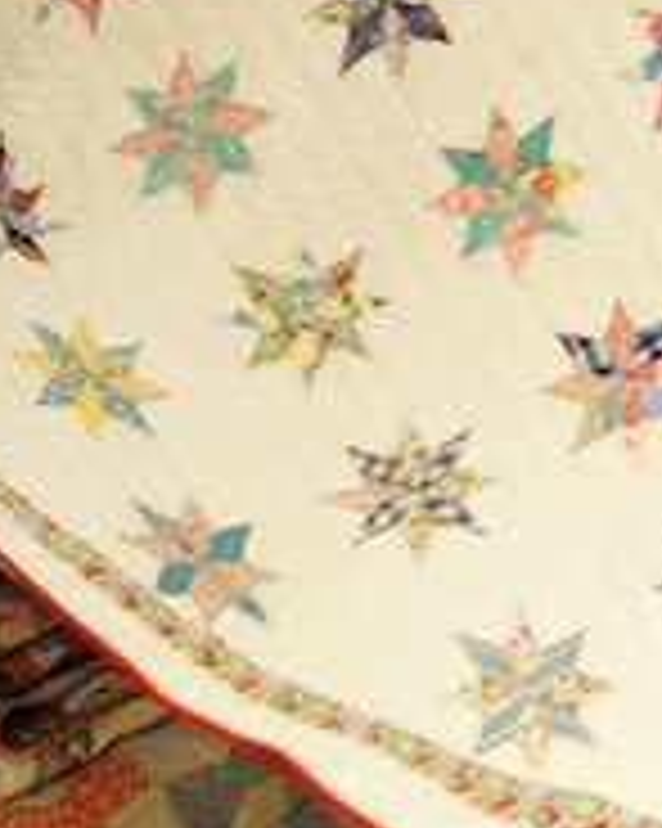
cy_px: -81
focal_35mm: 154
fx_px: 3775
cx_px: 518
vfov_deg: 12.3
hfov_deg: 10.0
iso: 125
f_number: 1.8
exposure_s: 1/25
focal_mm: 10.4
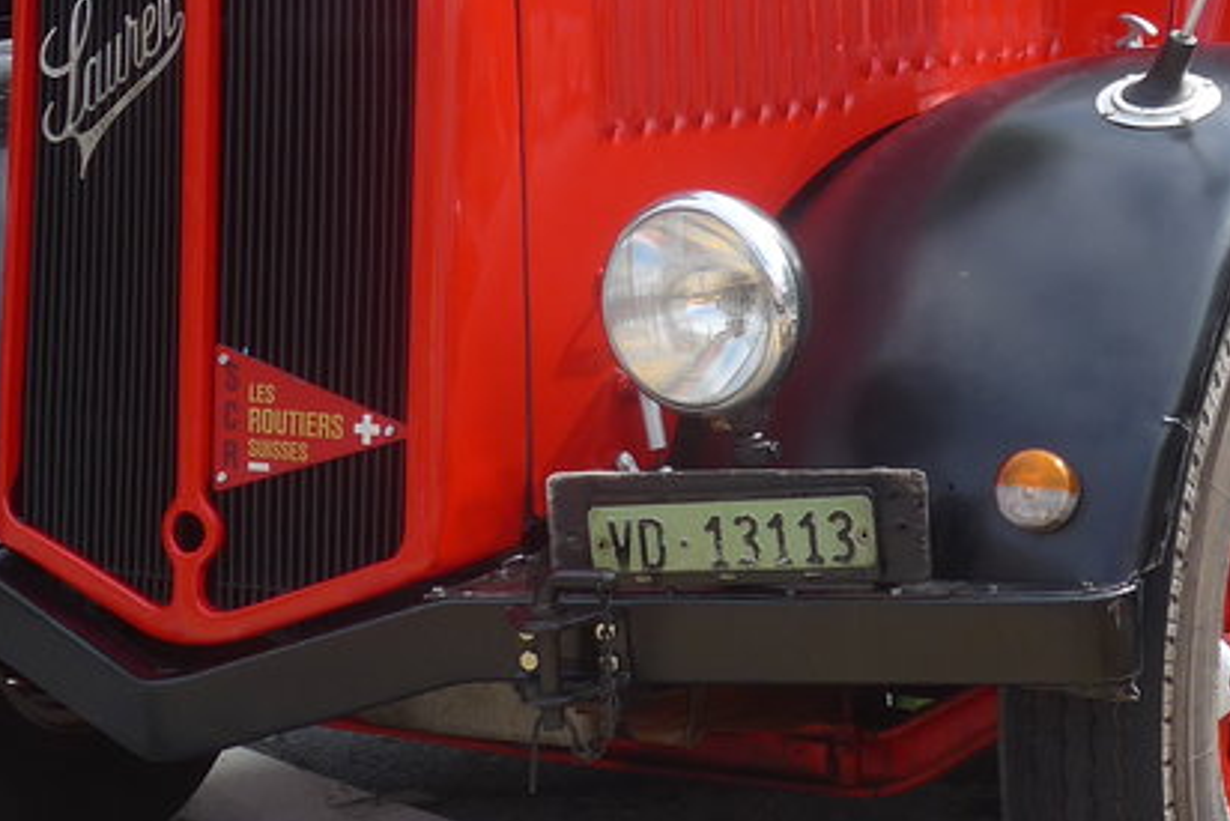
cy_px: 110
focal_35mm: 118
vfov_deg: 11.6
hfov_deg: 17.3
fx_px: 4033
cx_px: 854
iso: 80
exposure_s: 1/800
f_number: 2.8
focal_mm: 8
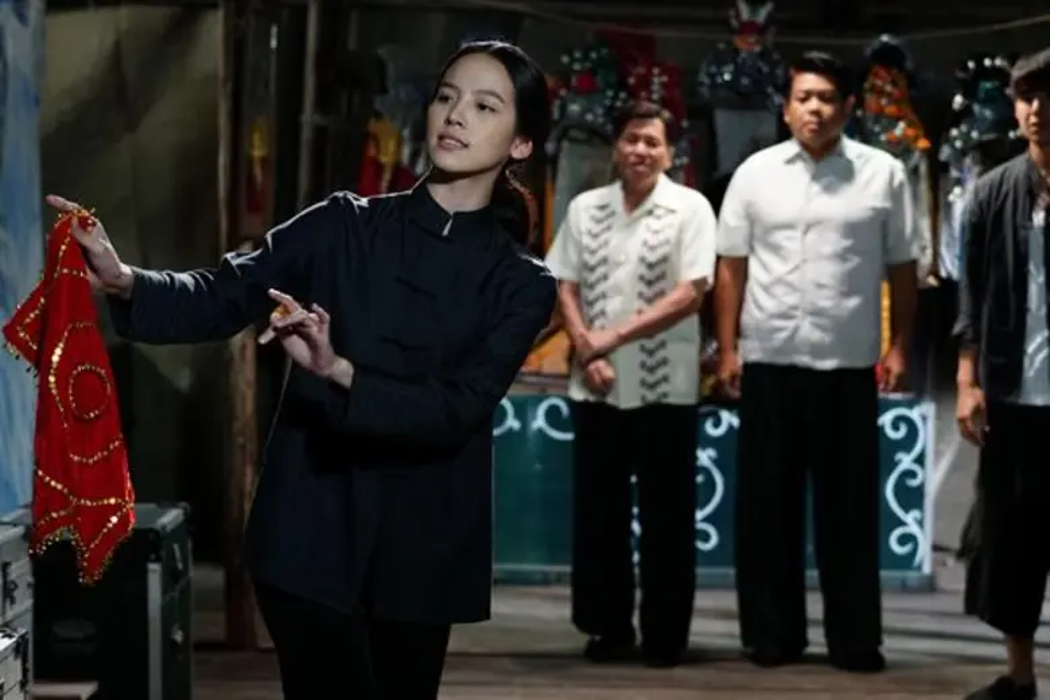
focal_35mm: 75
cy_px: 350
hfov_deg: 27.0
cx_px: 525
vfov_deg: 18.2
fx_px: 2187
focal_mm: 50
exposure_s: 1/60
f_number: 2.2
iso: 1600
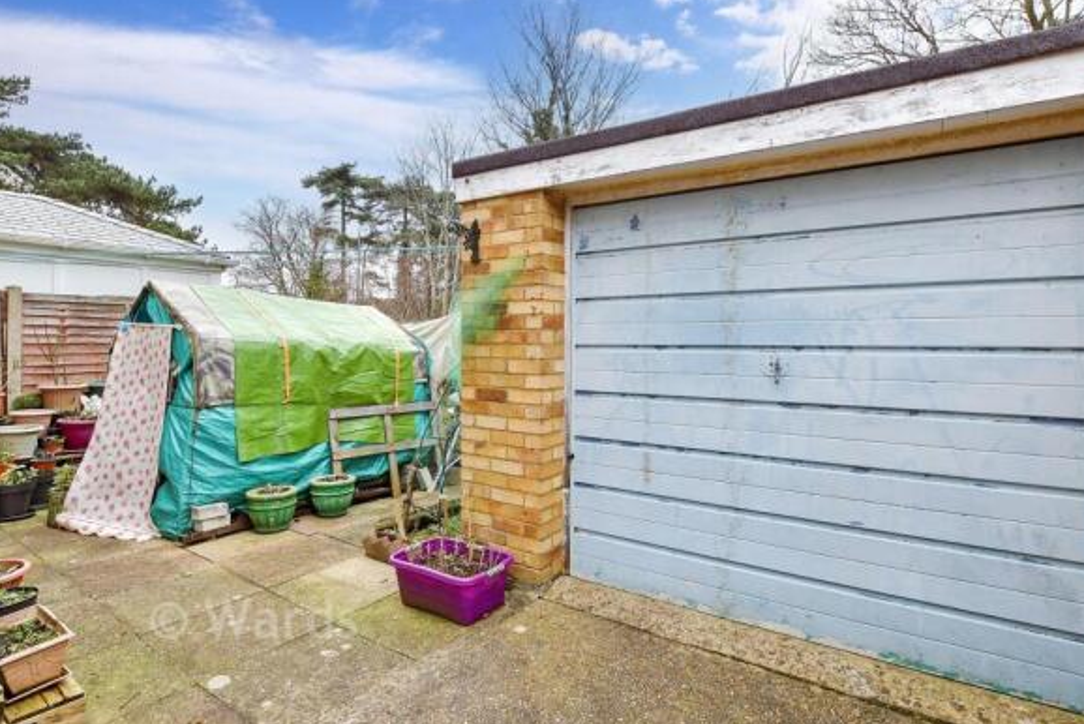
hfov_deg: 93.2
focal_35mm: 17
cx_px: 549
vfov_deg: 70.4
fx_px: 512
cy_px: 339
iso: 320
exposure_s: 1/125
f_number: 8
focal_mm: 10
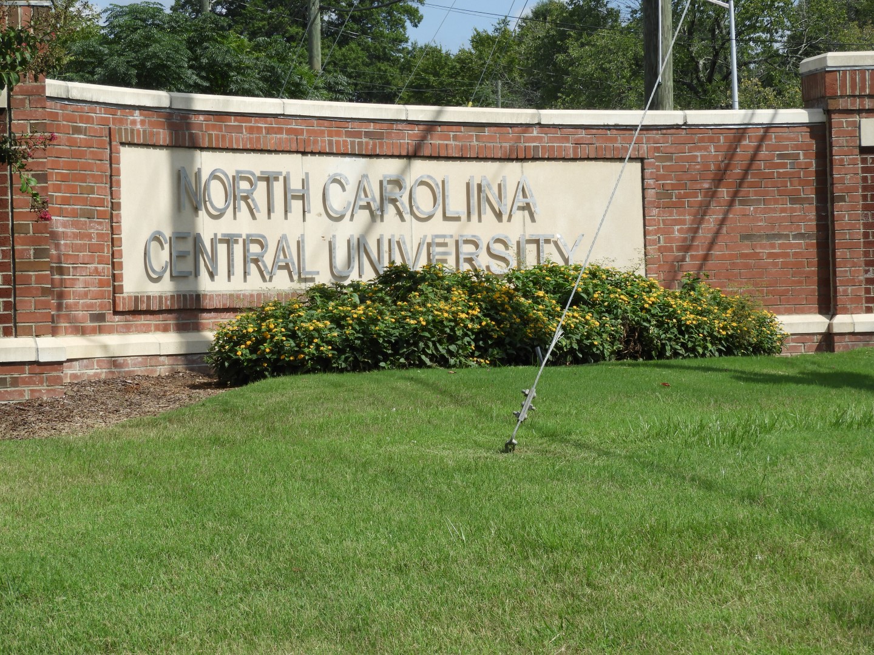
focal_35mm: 125
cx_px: 437
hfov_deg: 15.8
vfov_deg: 11.9
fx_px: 3156
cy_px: 328
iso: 100
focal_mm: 22.4
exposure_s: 1/800
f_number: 5
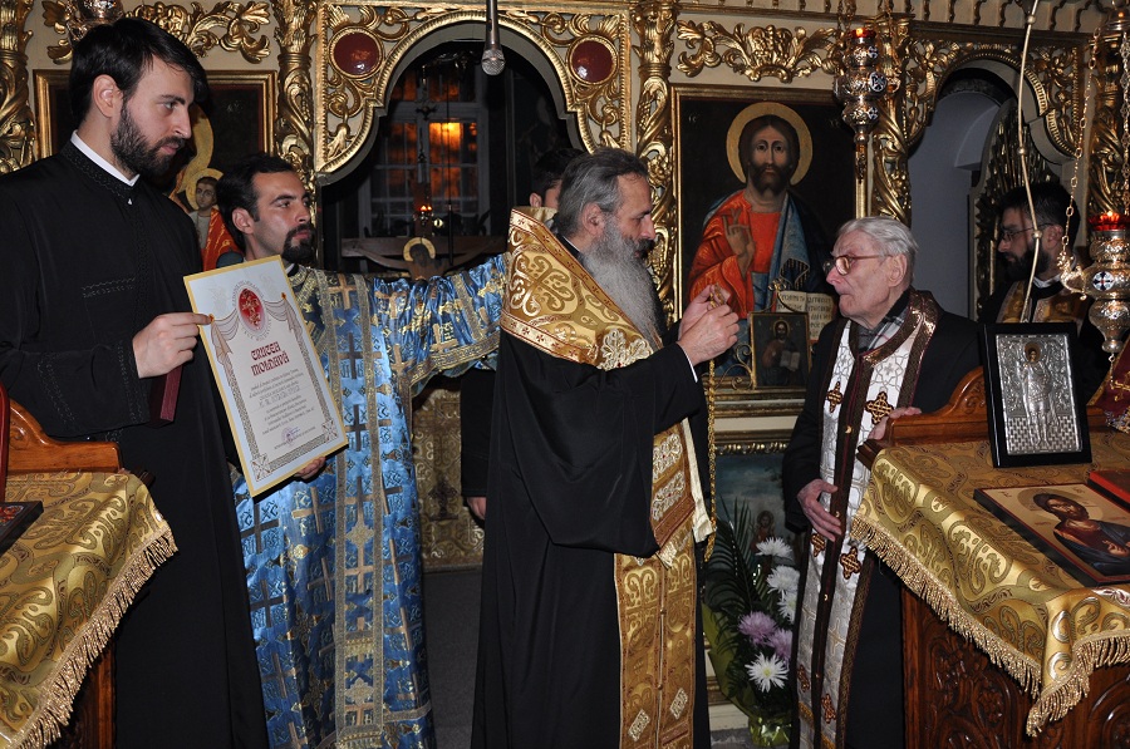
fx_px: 846
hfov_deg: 67.5
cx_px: 565
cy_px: 374
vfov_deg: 47.8
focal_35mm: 27
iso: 500
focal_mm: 18
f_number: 3.5
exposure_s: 1/60
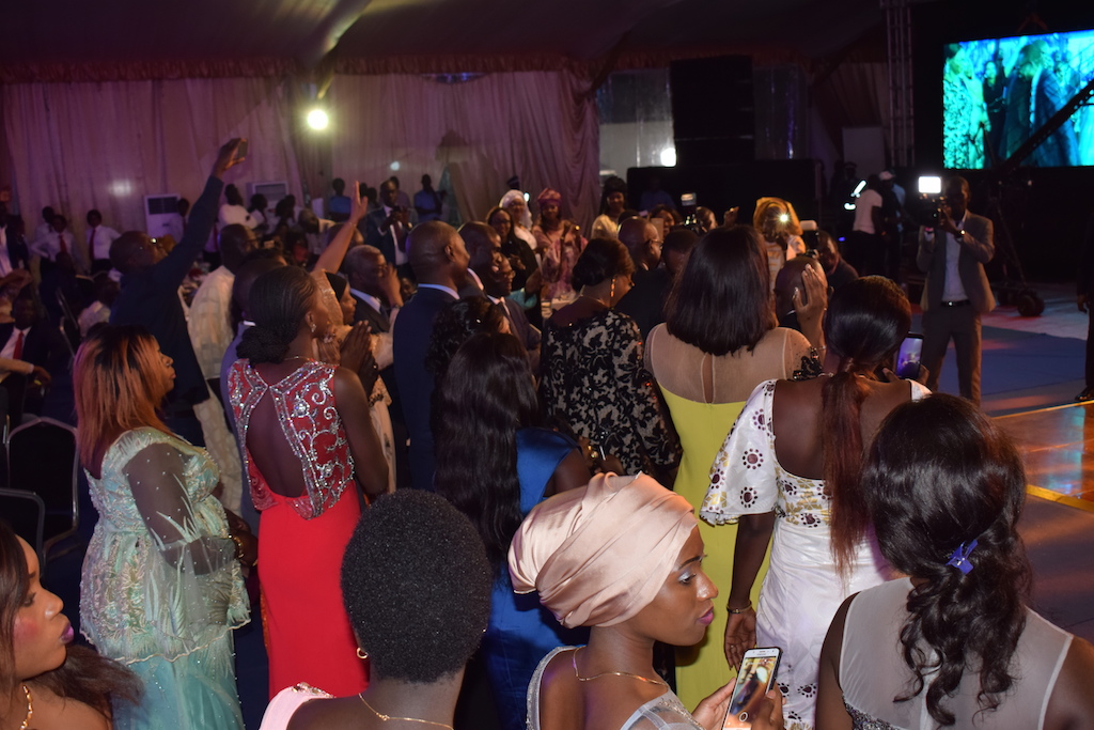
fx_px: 1185
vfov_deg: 34.2
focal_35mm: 39
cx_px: 547
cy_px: 365
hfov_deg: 49.5
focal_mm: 26
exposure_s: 1/80
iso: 400
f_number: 5.6
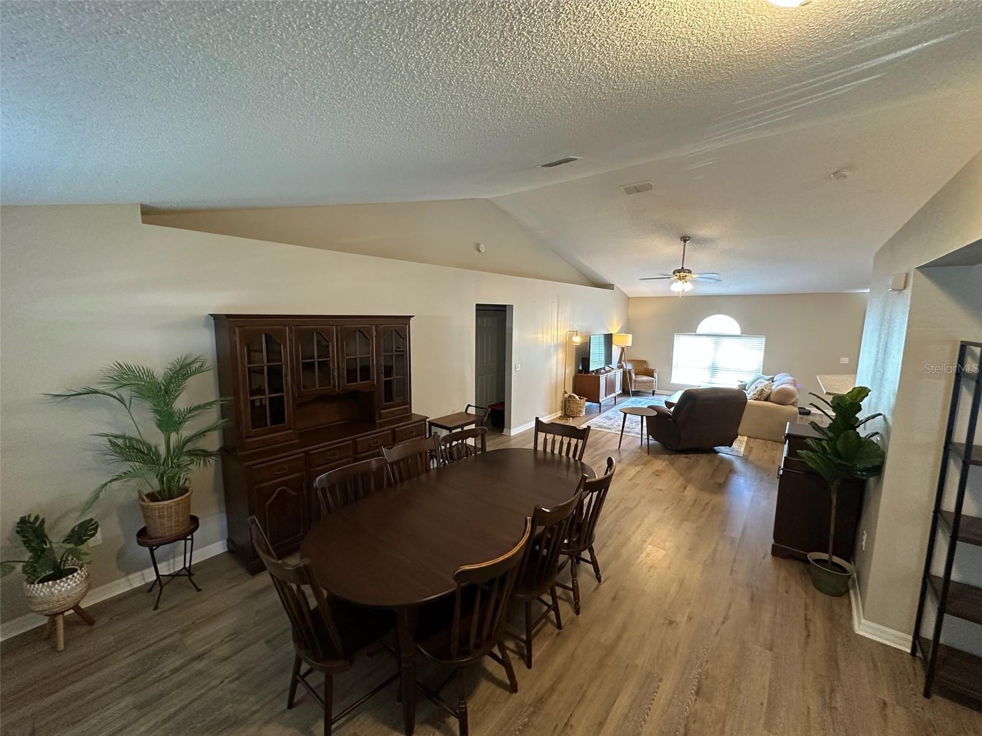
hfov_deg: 102.1
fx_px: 397
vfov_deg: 85.7
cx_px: 491
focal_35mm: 14
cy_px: 368
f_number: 2.2
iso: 320
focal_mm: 2.22
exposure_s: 1/60
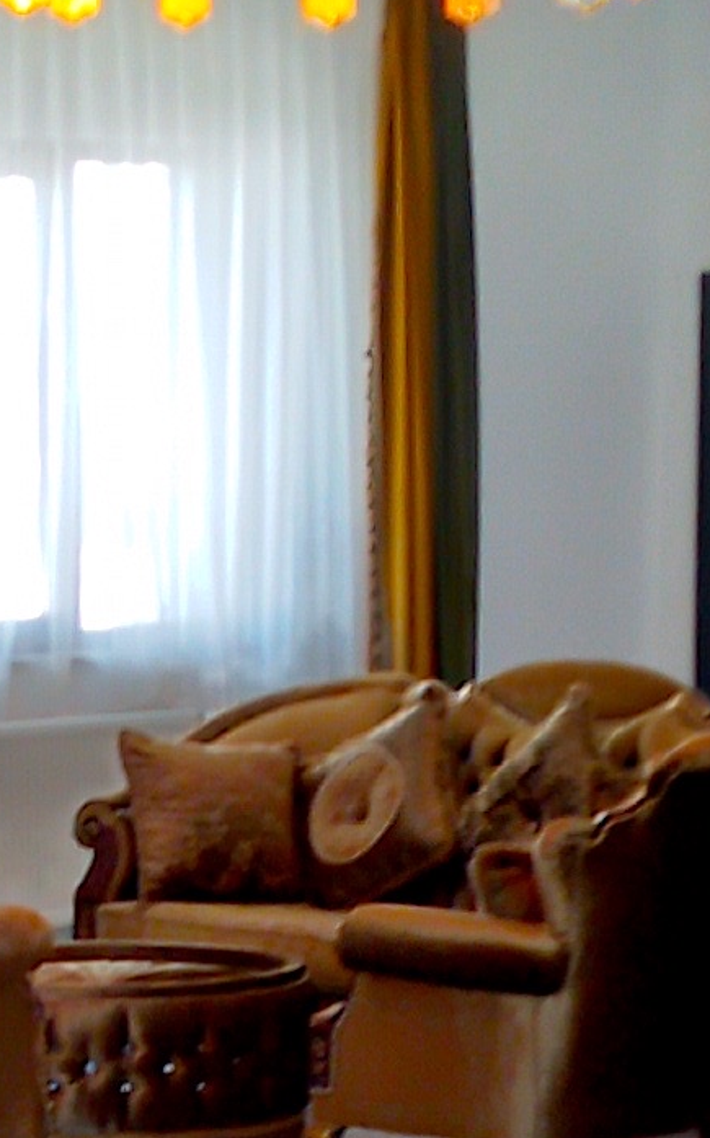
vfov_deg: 9.7
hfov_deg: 6.1
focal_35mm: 213
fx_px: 6601
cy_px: 1417
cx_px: -158
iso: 100
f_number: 2.4
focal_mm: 3.94
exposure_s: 1/50
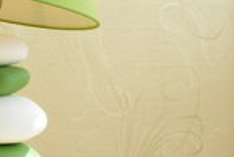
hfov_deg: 19.4
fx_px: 528
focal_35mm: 81
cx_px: -176
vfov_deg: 16.9
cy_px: 63
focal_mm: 13
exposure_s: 1/200
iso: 100
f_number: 4.5
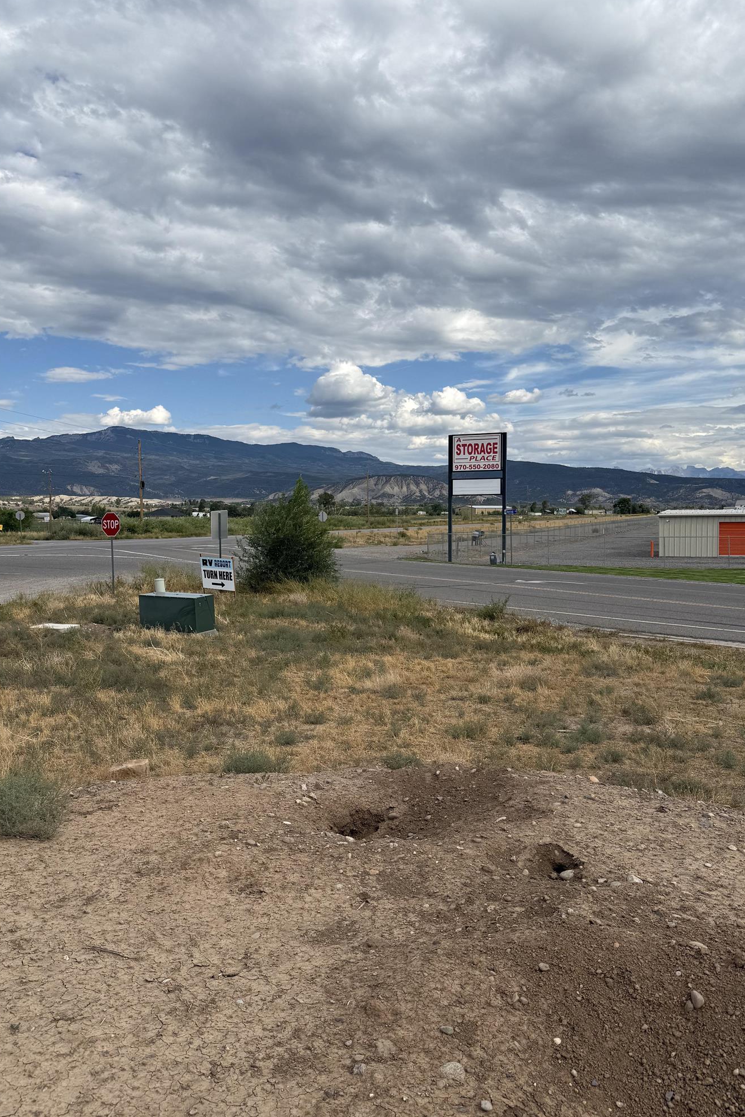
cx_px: 353
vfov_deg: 63.7
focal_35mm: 29
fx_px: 900
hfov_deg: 44.9
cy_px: 570
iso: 80
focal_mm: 6.76
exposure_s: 1/4975
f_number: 1.78
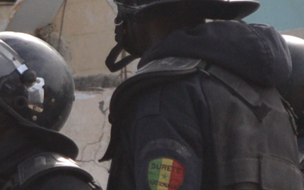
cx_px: -370
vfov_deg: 3.0
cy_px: 244
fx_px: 3616
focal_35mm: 437
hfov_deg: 4.7
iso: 800
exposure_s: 1/1000
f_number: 5.6
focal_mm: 55
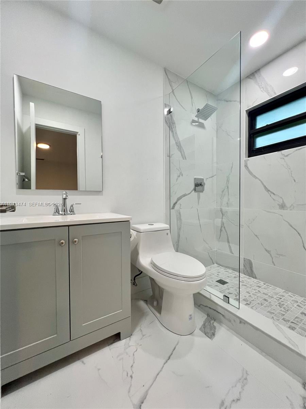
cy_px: 204
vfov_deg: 106.2
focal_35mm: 13
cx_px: 153
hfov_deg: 89.9
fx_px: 153
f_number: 1.8
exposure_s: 1/120
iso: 125
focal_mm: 1.57
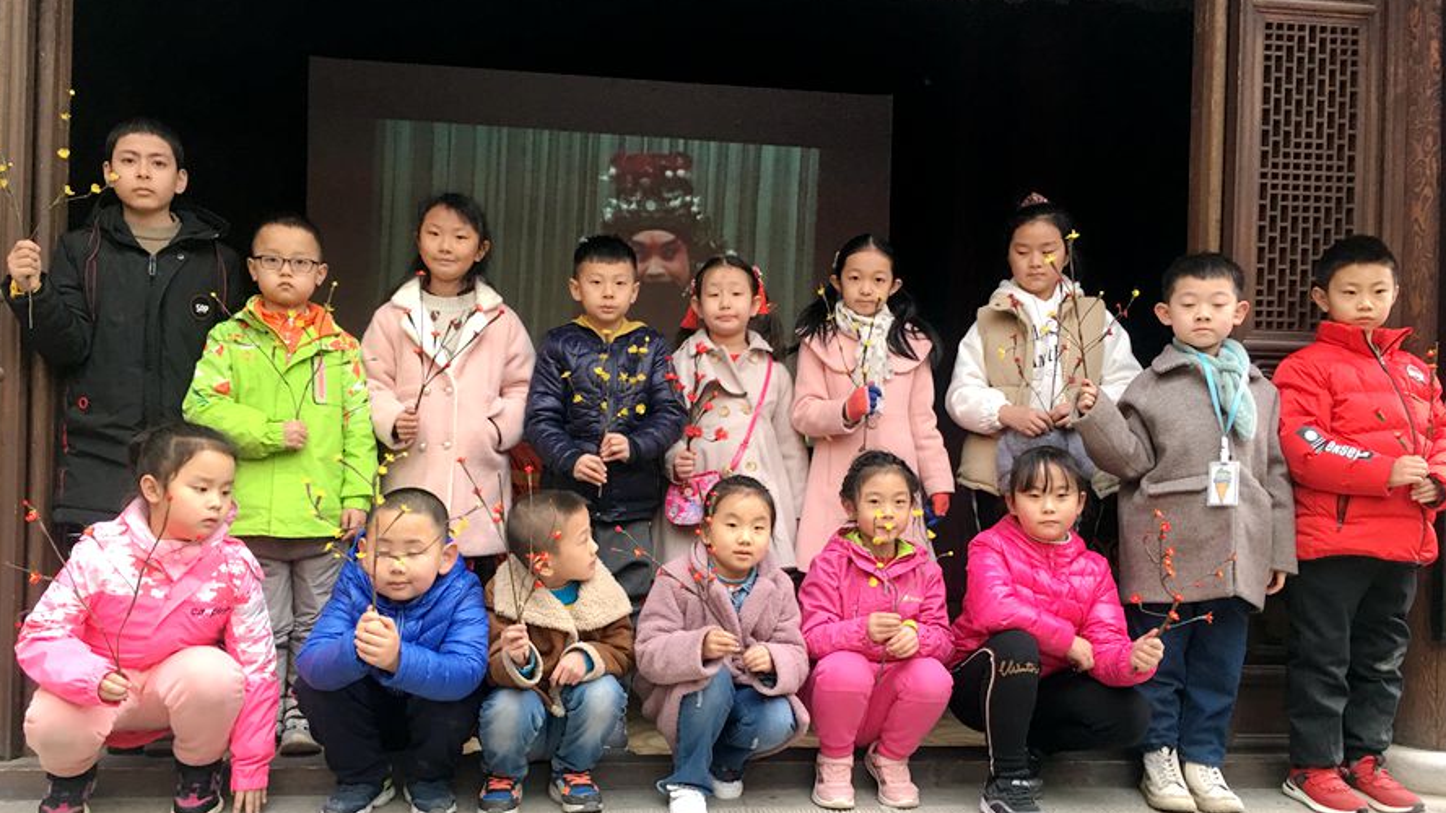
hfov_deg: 61.0
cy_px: 485
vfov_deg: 36.5
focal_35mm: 32
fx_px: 1227
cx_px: 721
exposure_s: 1/33
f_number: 2.2
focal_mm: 4.15
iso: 50
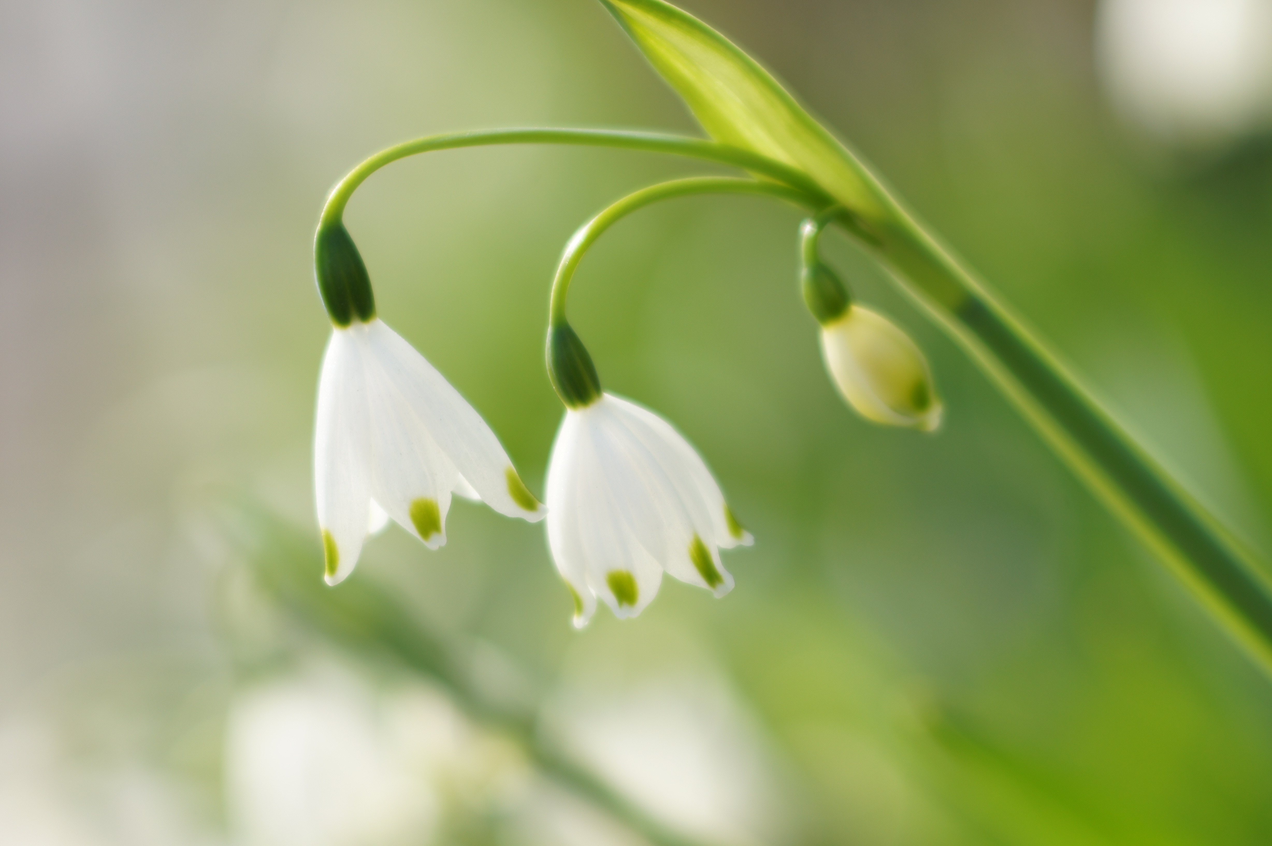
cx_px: 636
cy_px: 423
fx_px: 5294
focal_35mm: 150
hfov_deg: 13.7
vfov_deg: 9.1
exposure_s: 1/250
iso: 100
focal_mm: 100
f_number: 3.5
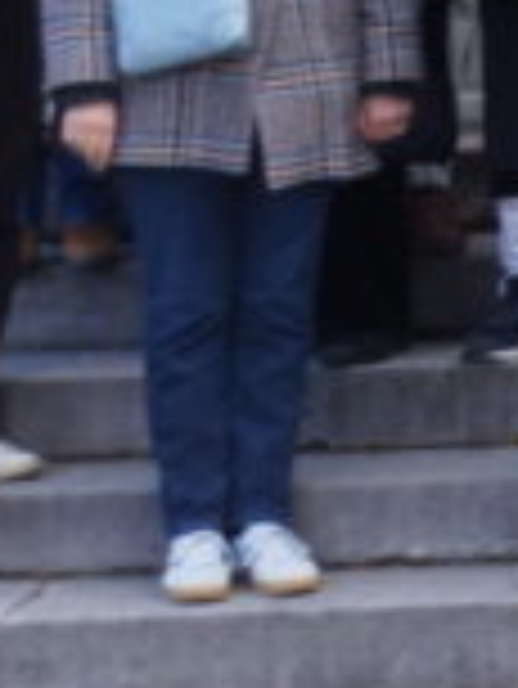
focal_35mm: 289
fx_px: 5758
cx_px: 1806
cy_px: -344
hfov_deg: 4.8
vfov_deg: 6.8
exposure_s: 1/125
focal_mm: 30
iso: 100
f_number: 5.6
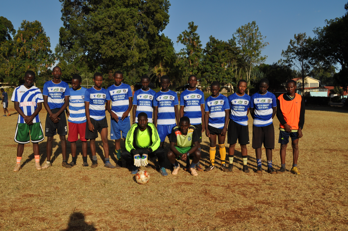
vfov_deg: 34.1
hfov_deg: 49.6
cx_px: 174
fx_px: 377
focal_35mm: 39
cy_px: 116
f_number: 10
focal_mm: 26
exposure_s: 1/400
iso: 200
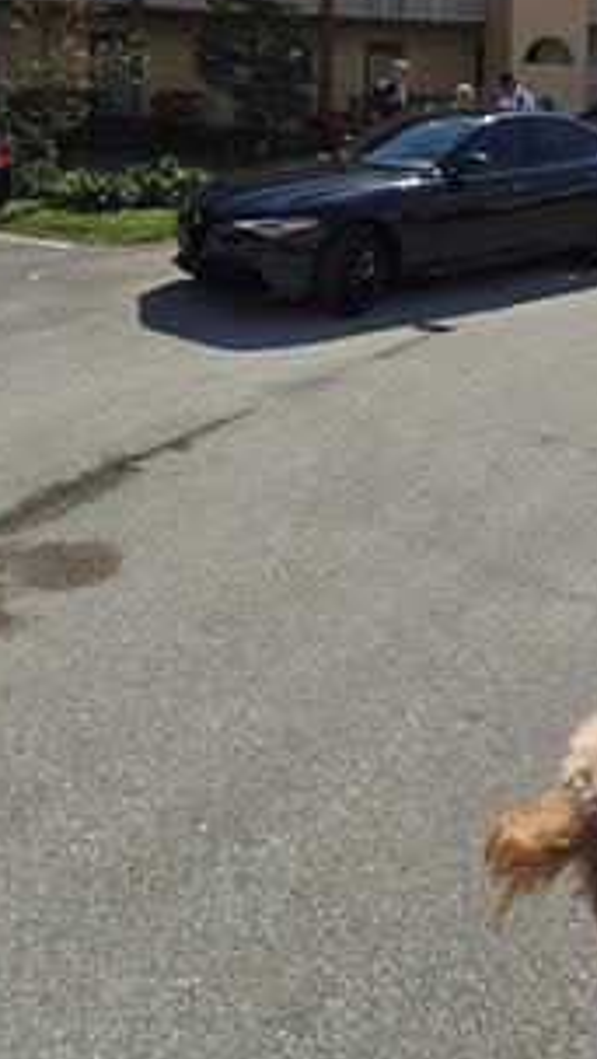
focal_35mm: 28
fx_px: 786
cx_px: 461
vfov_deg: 57.8
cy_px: 98
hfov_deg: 40.2
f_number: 2.2
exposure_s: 1/4361
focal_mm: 2.2
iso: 50
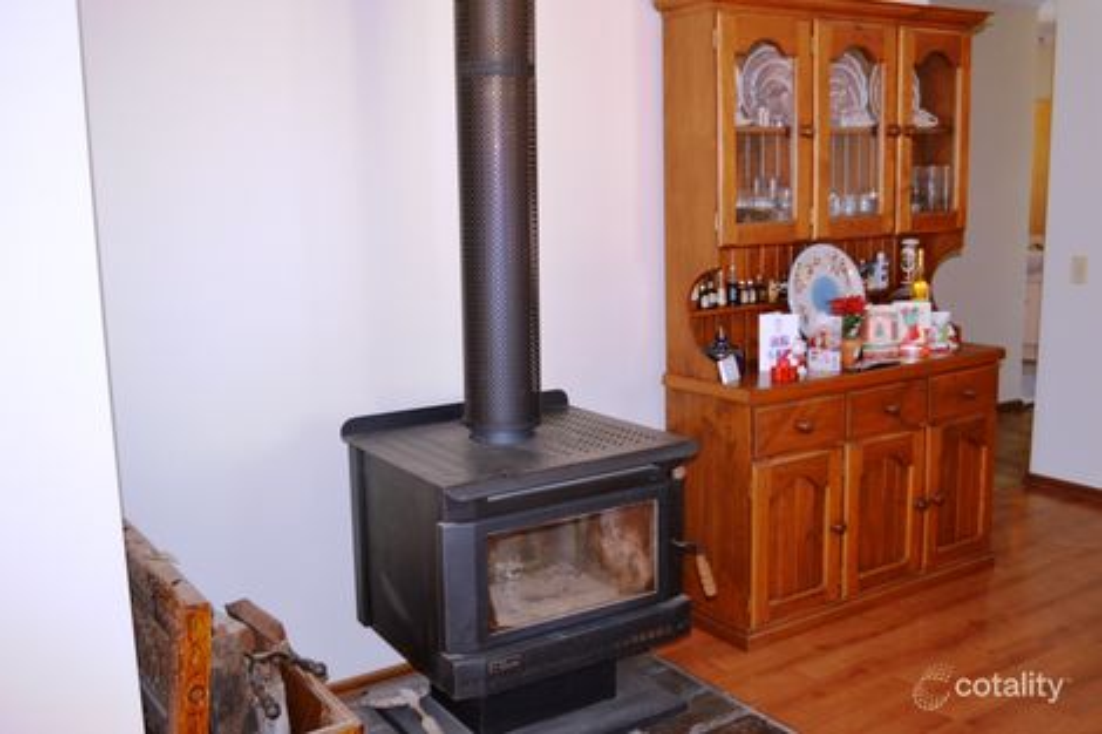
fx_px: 1102
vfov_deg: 36.8
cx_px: 551
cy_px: 367
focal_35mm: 36
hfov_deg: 53.1
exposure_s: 1/60
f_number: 4
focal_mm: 24
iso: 1000
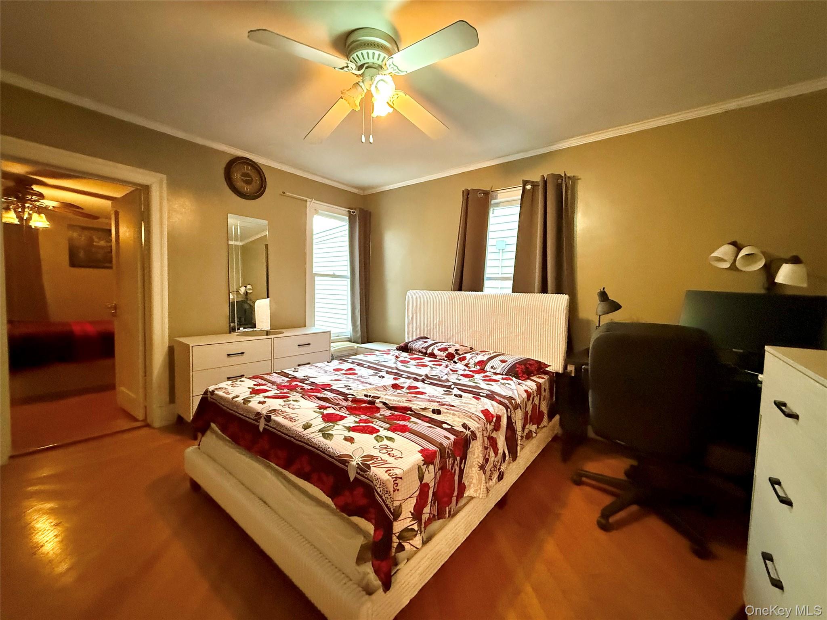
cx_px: 414
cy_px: 310
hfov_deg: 102.1
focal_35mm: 14
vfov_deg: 85.7
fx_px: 334
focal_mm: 2.22
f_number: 2.2
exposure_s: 1/60
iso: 800
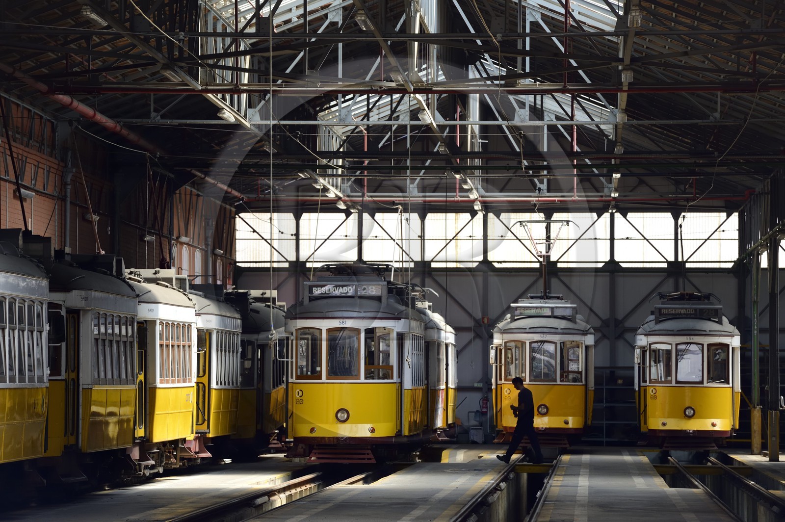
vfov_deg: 7.2
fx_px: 4140
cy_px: 261
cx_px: 392
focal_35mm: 190
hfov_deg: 10.8
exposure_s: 1/160
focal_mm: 190
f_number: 7.1
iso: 400
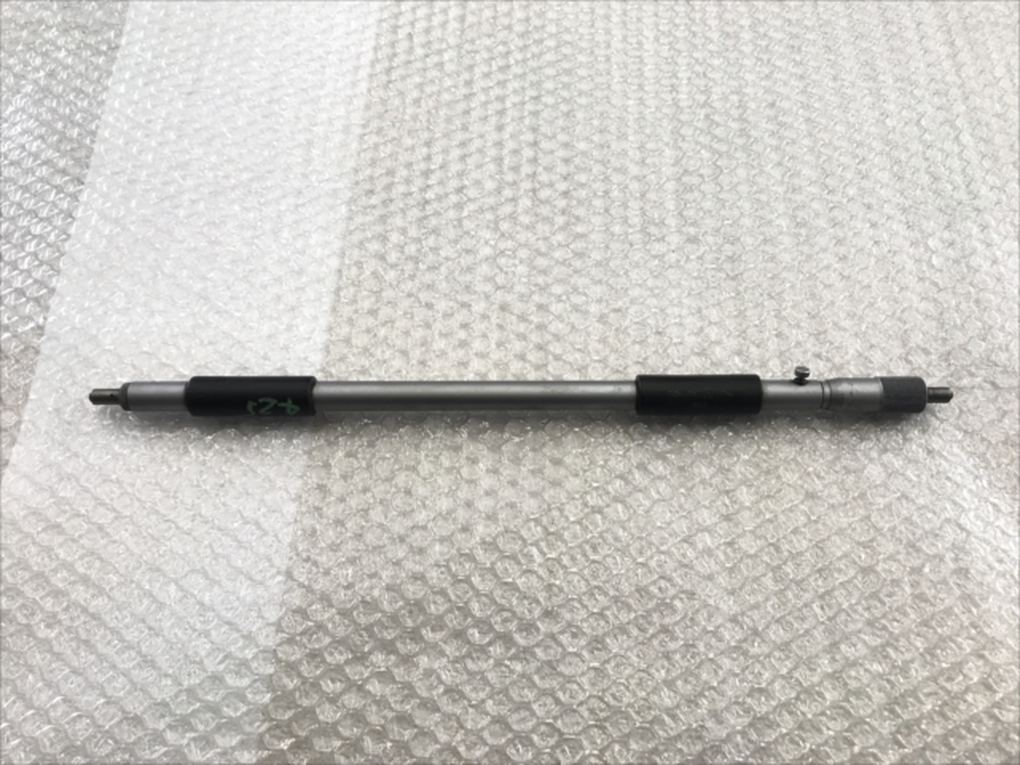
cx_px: 510
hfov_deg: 63.4
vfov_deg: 49.7
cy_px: 382
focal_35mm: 28
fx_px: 825
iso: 25
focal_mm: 3.99
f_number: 1.8
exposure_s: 1/60
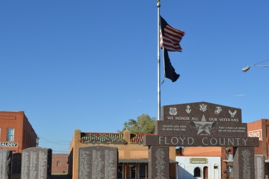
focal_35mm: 47
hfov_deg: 41.9
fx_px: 351
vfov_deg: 28.5
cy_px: 120
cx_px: 145
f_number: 8
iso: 100
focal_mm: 22
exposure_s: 1/250
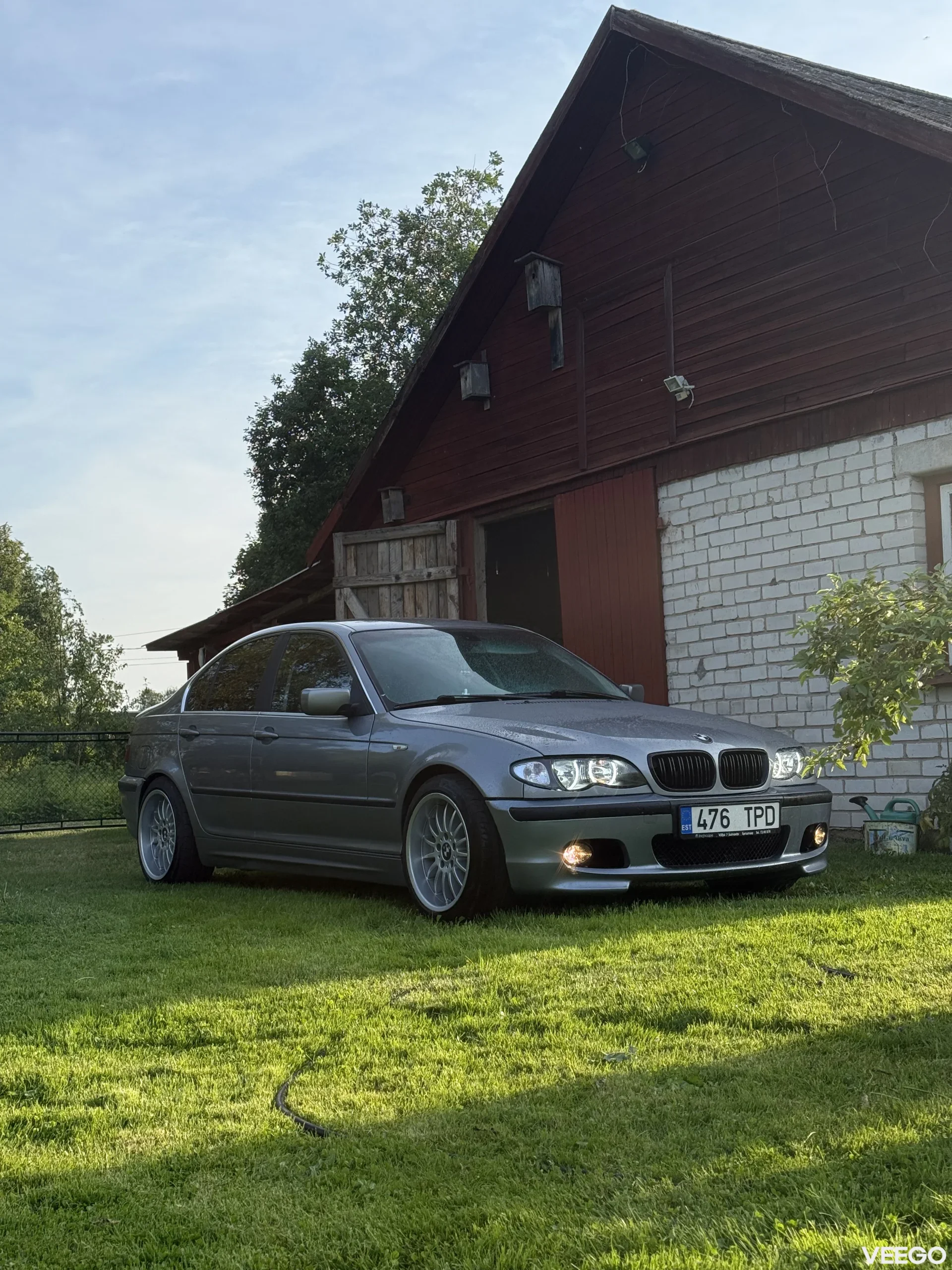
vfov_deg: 39.7
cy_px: 635
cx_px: 476
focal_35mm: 48
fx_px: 1760
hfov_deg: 30.3
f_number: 1.78
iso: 100
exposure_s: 1/1429
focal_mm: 6.76
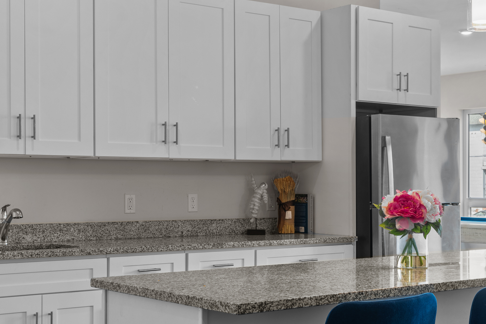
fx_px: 864
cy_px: 181
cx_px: 321
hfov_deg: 31.2
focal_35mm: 64
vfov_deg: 21.2
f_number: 8
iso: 400
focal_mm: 35
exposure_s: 1/2.5
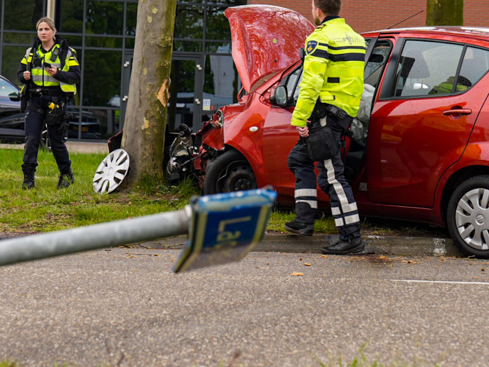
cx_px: 276
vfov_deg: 13.2
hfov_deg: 17.6
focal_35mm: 112
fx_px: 1582
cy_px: 127
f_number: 3.5
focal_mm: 45
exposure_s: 1/200
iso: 100
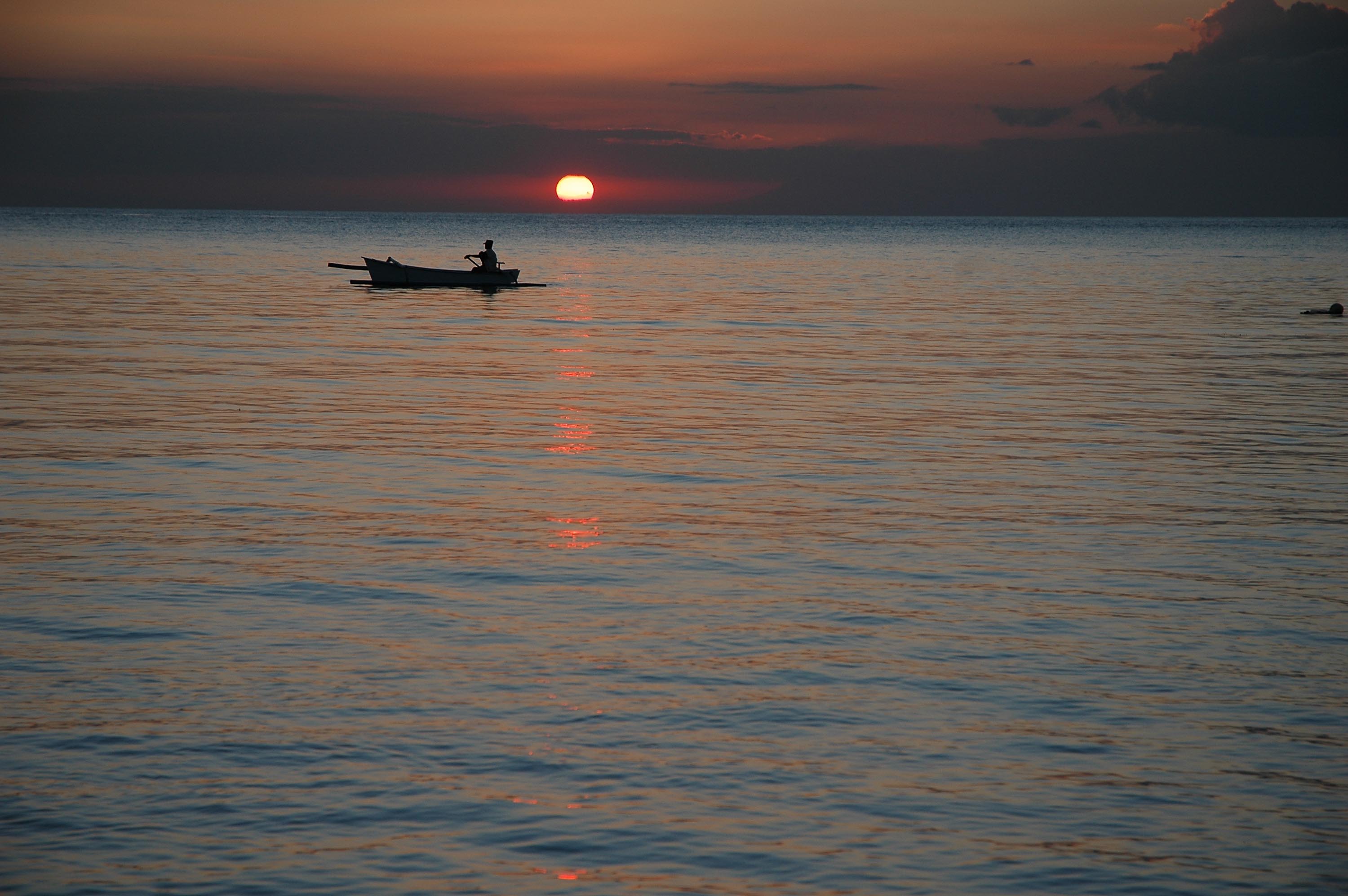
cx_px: 674
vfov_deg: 13.0
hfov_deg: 19.5
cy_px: 448
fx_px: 3928
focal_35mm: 105
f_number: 5.6
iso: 200
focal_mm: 70
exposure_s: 1/125
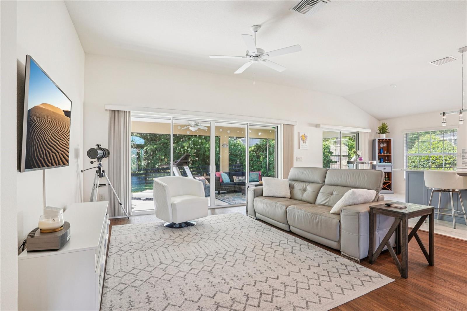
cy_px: 156
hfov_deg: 93.3
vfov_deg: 70.4
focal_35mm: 17
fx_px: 220
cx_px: 234
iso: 400
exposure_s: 1/15
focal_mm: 17
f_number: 9
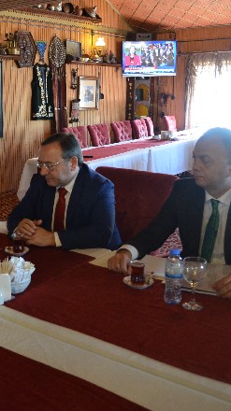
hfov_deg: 26.7
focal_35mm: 43
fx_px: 469
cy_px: 206
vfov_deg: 47.4
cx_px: 22
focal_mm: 18
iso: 800
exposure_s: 1/40
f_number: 3.5
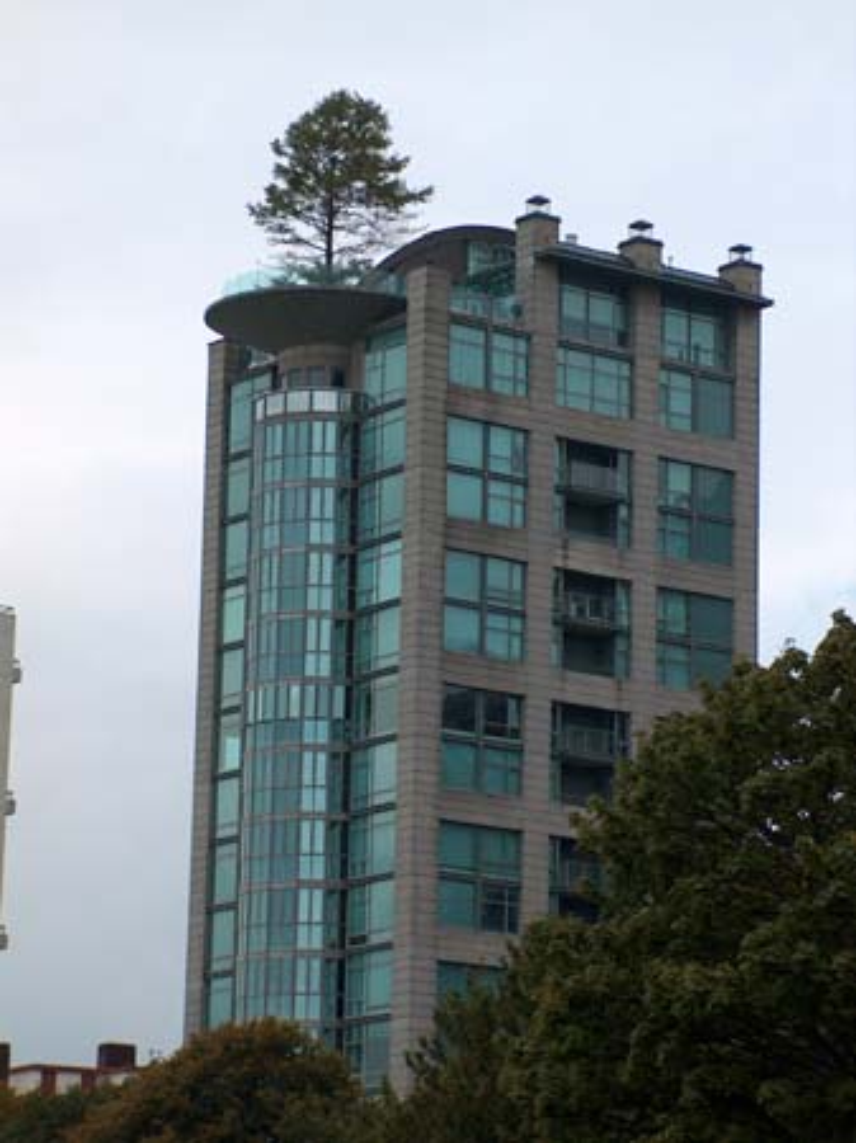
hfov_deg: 10.9
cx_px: 428
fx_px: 4488
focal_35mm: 136
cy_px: 572
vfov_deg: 14.5
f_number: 4.2
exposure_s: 1/392
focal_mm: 27.85
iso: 100
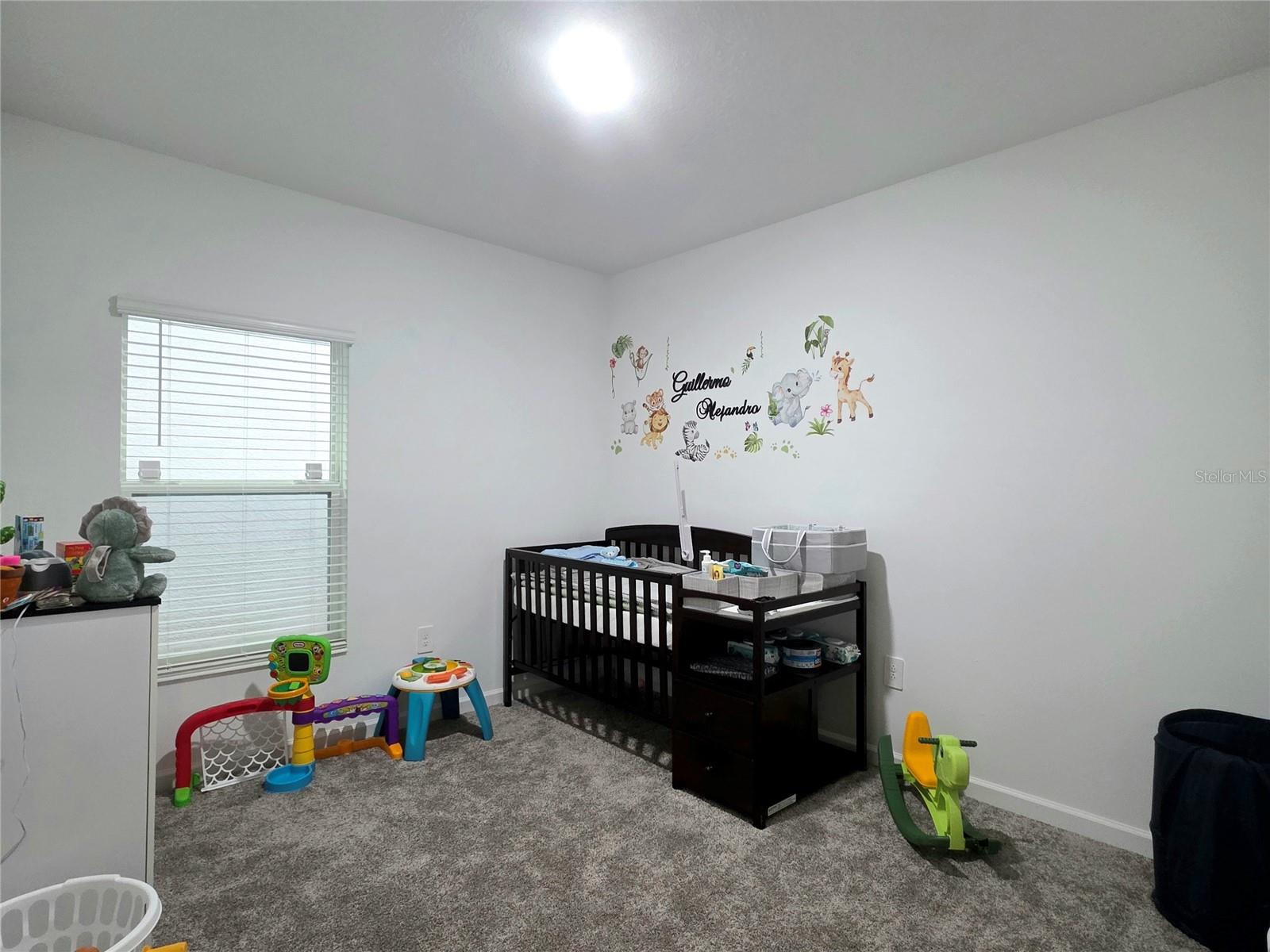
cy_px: 476
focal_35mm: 13
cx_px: 635
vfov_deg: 89.9
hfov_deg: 106.2
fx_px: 477
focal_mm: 2.2
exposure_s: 1/60.2
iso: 400
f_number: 1.9
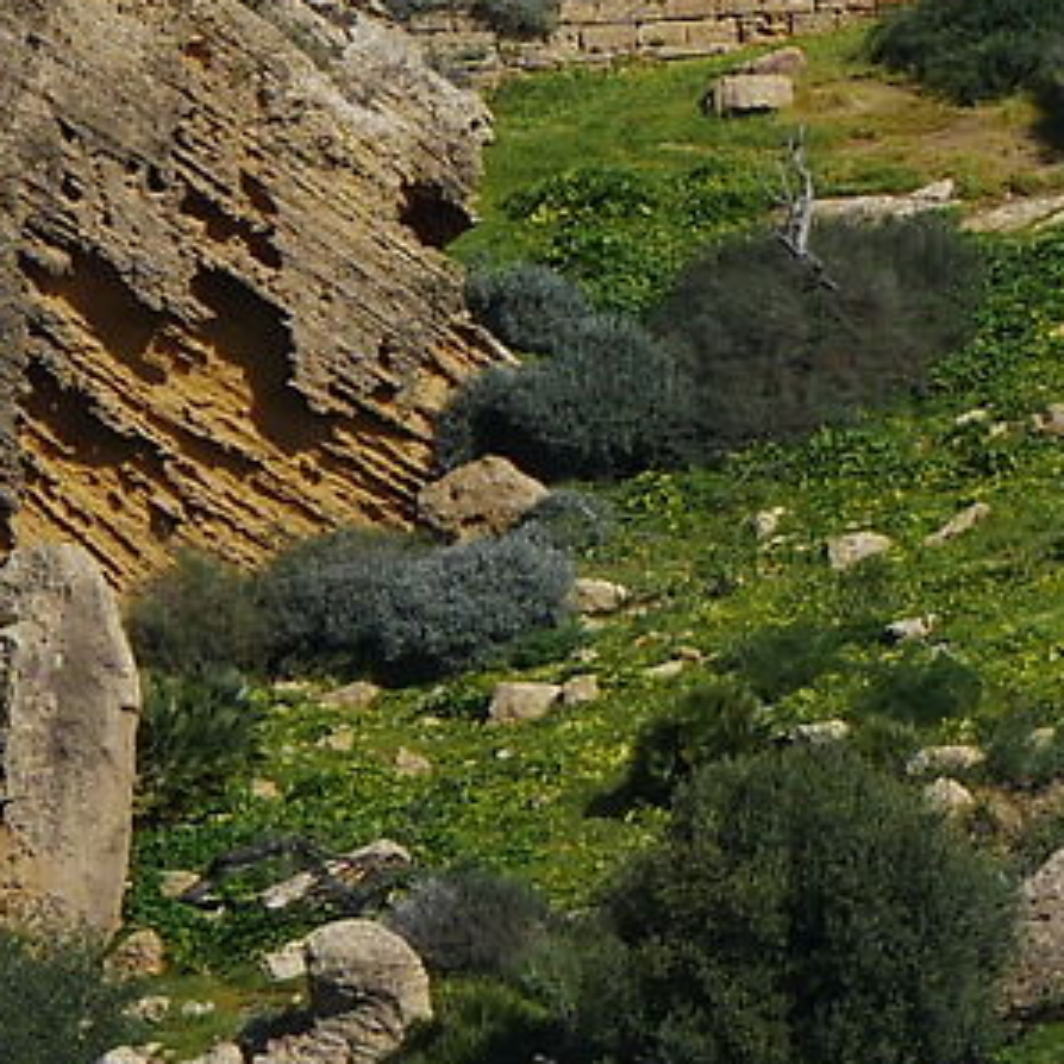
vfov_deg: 1.3
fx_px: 45138
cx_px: 1778
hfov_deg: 1.3
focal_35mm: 1298
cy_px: -721
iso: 200
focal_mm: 91
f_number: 8
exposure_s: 1/800
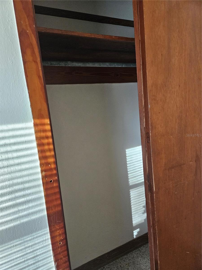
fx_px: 179
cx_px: 101
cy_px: 135
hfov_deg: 58.9
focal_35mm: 23
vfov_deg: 73.9
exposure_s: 1/170
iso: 640
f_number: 1.8
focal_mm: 5.4
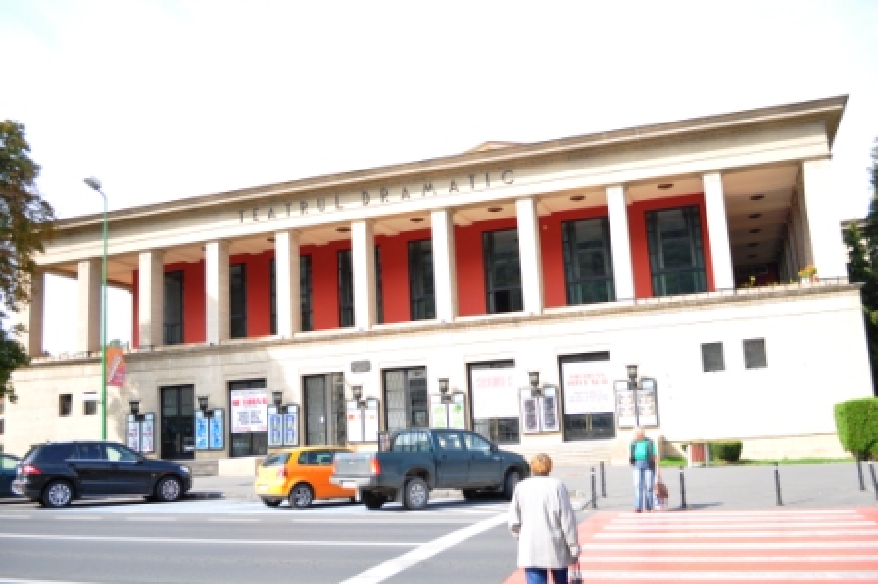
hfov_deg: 57.3
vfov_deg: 39.9
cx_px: 439
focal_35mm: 33
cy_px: 292
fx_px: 804
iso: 250
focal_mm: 22
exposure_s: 1/400
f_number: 10
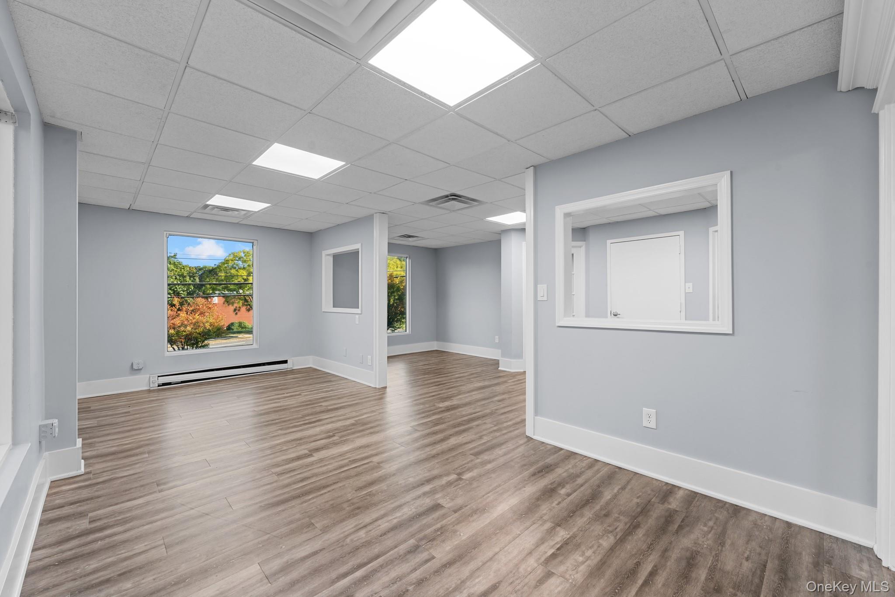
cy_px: 298
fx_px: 348
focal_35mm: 14
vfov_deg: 81.2
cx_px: 448
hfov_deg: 104.3
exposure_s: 1/2.5
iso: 200
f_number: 10
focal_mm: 14
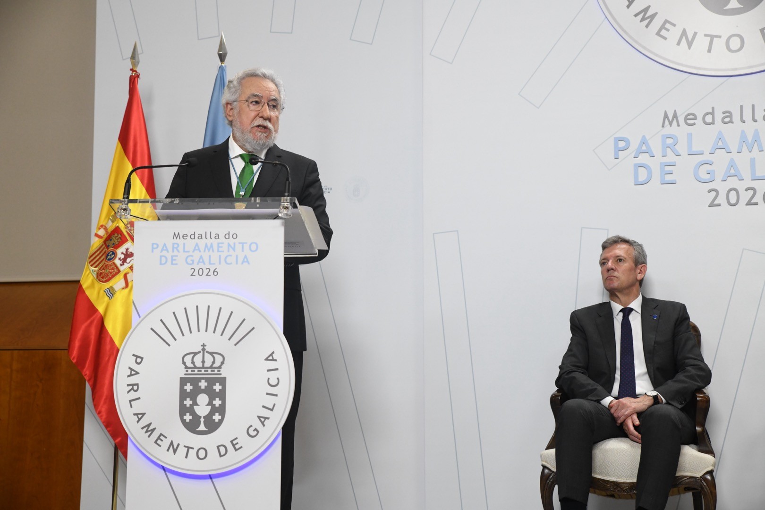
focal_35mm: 58
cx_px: 382
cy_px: 255
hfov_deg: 34.5
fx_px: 1232
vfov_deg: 23.4
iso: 2500
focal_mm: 58
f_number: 6.3
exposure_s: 1/320
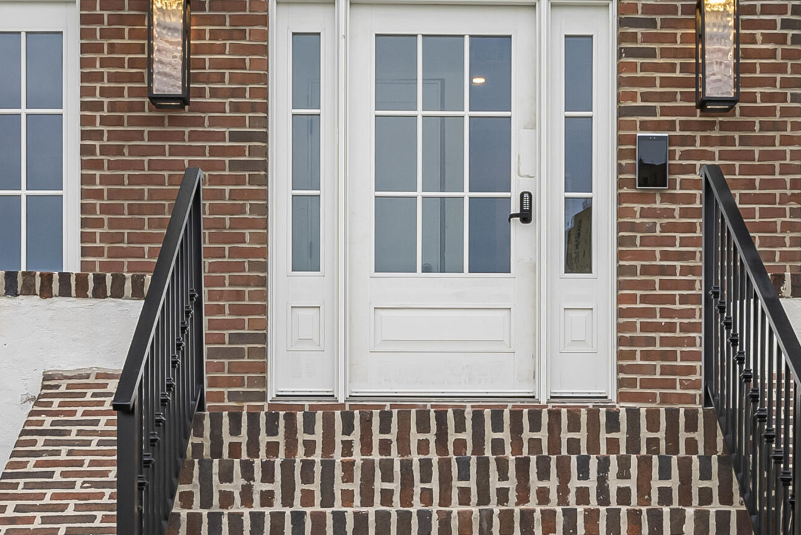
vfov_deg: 19.6
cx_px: 447
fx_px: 1536
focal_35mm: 69
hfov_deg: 29.2
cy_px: 129
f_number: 16
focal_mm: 30
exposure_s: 1/100
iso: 640
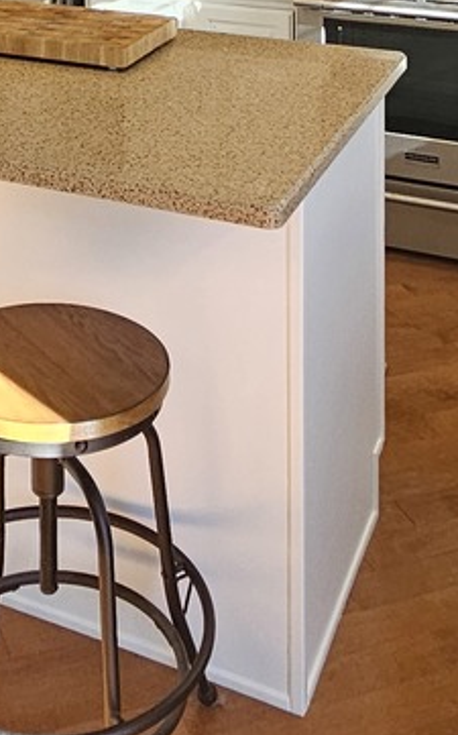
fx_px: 1101
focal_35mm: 55
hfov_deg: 23.0
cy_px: -234
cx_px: 55
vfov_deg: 29.4
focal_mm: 2.2
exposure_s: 1/359
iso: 250
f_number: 2.2
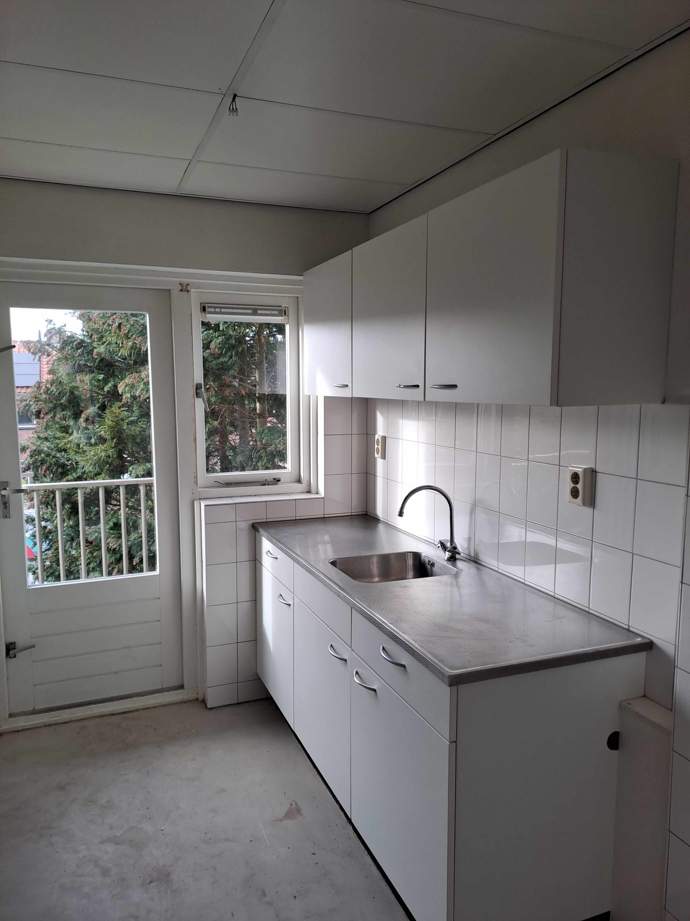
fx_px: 664
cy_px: 460
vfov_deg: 69.4
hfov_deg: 54.9
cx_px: 345
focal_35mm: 25
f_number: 1.8
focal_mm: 4.65
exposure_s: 1/100
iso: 64
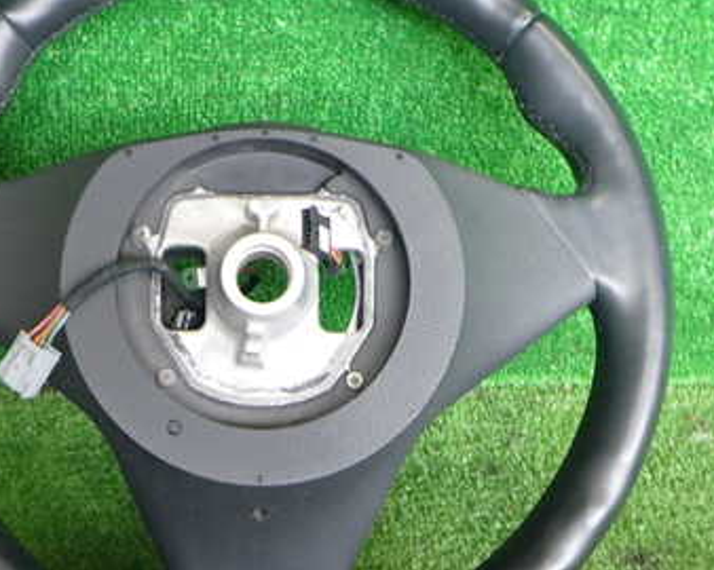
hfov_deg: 35.8
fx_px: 1098
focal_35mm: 52
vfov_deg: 29.1
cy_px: 321
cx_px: 262
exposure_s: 1/50
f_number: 2.3
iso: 200
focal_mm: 5.4
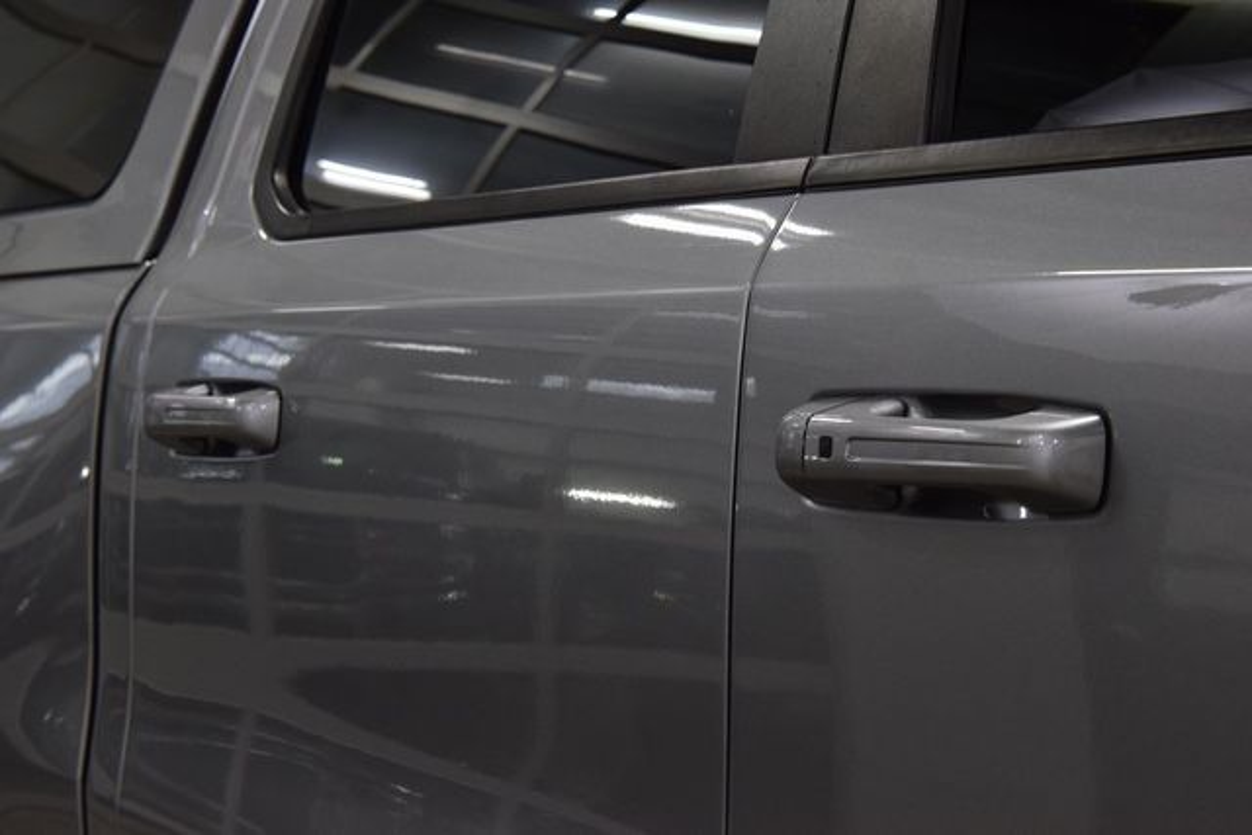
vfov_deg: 18.2
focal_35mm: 75
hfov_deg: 27.0
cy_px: 418
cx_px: 626
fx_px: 2609
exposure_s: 1/60
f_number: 8
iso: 1250
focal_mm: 50
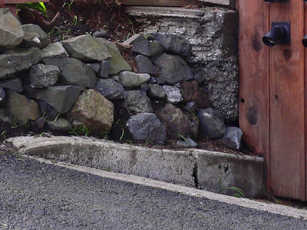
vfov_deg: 13.7
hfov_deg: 18.6
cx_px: 235
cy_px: -39
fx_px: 931
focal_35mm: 105
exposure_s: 1/125
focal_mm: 5.8
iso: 100
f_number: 2.8
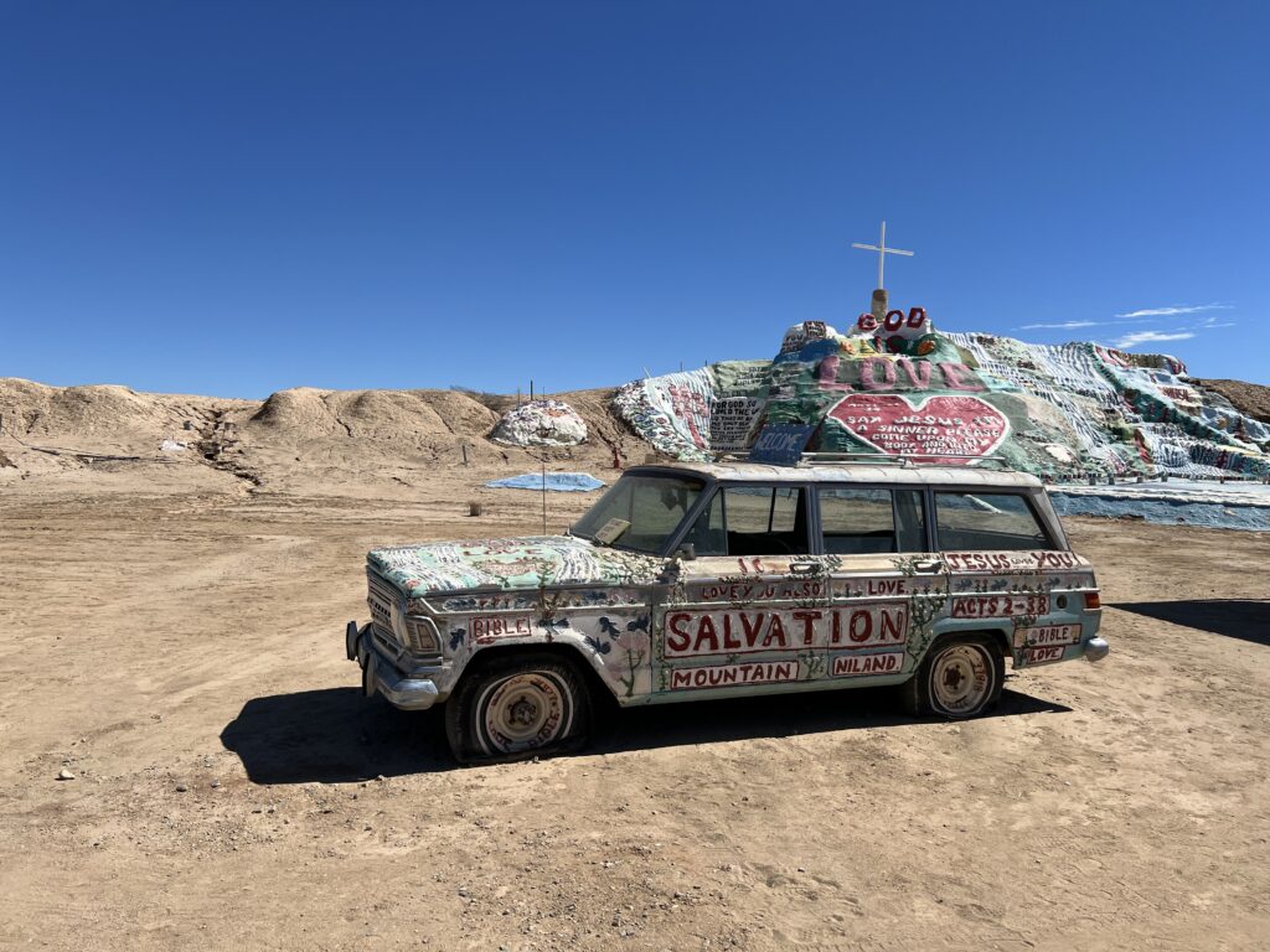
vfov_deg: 53.1
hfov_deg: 67.3
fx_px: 954
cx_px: 635
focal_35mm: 26
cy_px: 476
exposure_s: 1/7463
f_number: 1.5
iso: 50
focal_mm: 5.7
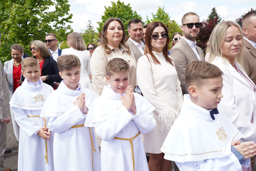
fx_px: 213
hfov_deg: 61.9
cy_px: 86
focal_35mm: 30
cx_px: 128
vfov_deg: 43.6
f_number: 7.1
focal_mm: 30
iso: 160
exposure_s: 1/160
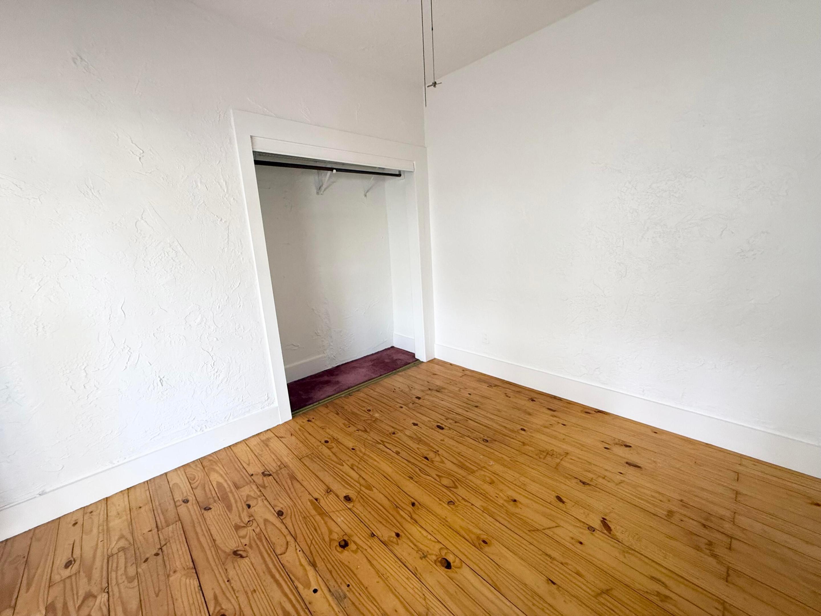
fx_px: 332
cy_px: 308
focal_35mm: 14
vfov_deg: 85.7
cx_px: 410
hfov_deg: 102.1
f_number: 2.2
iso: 250
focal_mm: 2.22
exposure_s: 1/99
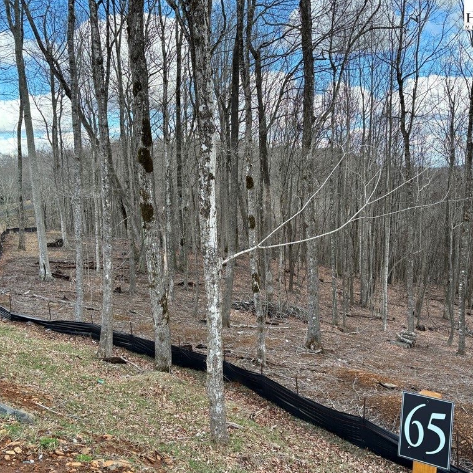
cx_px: 272
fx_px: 479
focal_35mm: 31
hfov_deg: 52.3
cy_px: 237
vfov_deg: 52.5
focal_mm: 5.96
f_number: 1.6
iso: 50
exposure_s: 1/466
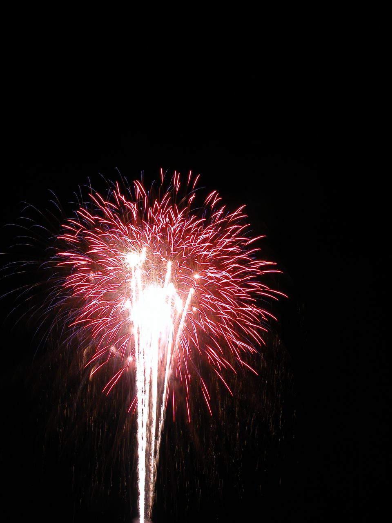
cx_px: 196
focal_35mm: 35
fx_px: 528
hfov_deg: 40.7
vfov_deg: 52.6
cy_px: 262
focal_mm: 8.9
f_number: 8
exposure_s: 2.1
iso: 100
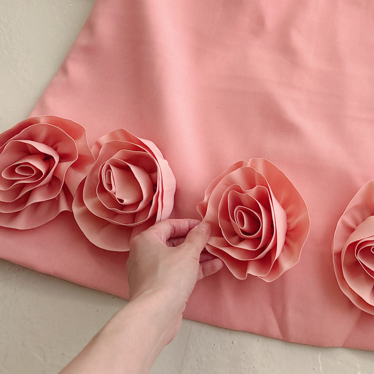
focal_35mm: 48
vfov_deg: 32.3
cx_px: 301
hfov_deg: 34.3
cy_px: -6
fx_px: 587
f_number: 1.78
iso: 250
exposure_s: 1/91
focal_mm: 6.86
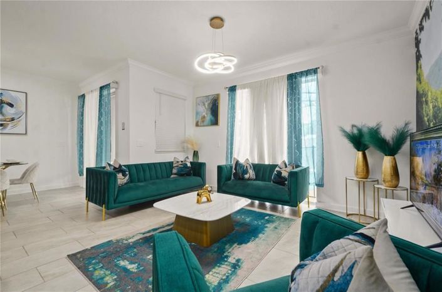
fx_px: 184
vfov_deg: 77.0
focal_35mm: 15
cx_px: 221
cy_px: 146
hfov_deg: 100.5
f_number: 8
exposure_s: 1/3
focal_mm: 10
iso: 200
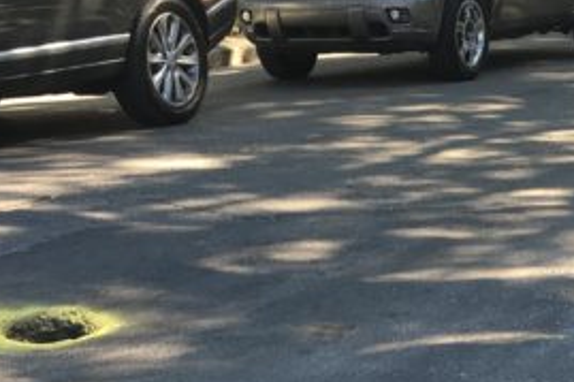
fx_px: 1609
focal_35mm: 101
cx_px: 482
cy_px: 703
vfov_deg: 12.3
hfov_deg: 19.9
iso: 25
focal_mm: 4.15
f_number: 2.2
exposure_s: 1/120
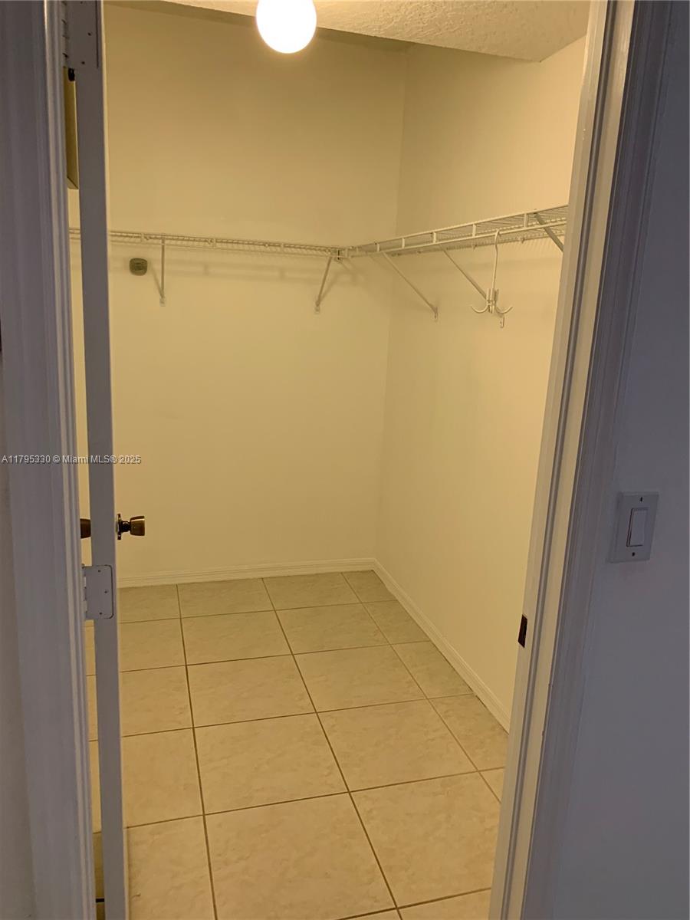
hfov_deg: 53.1
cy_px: 460
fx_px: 691
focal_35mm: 26
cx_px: 345
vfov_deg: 67.3
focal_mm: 4.25
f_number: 1.8
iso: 125
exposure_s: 1/60
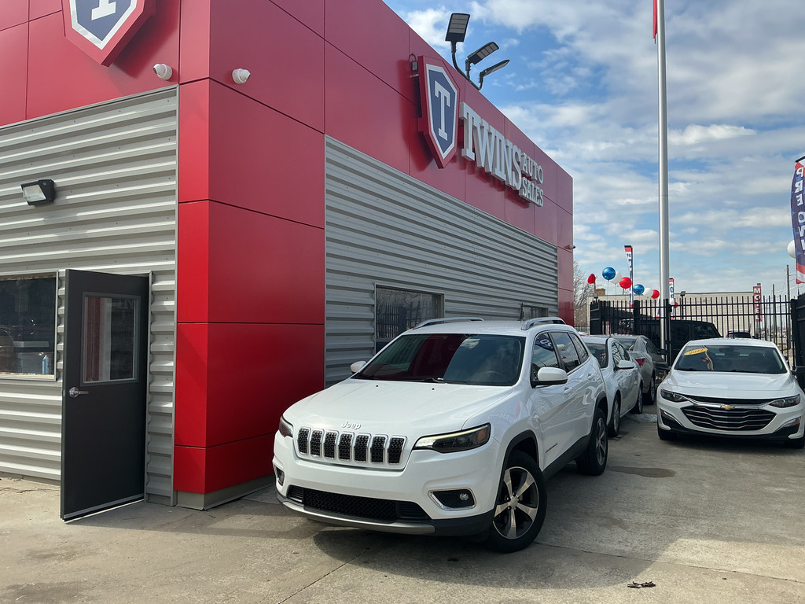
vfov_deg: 48.2
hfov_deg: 61.7
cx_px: 402
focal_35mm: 29
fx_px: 674
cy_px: 302
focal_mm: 3
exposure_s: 1/1786
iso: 25
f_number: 1.8
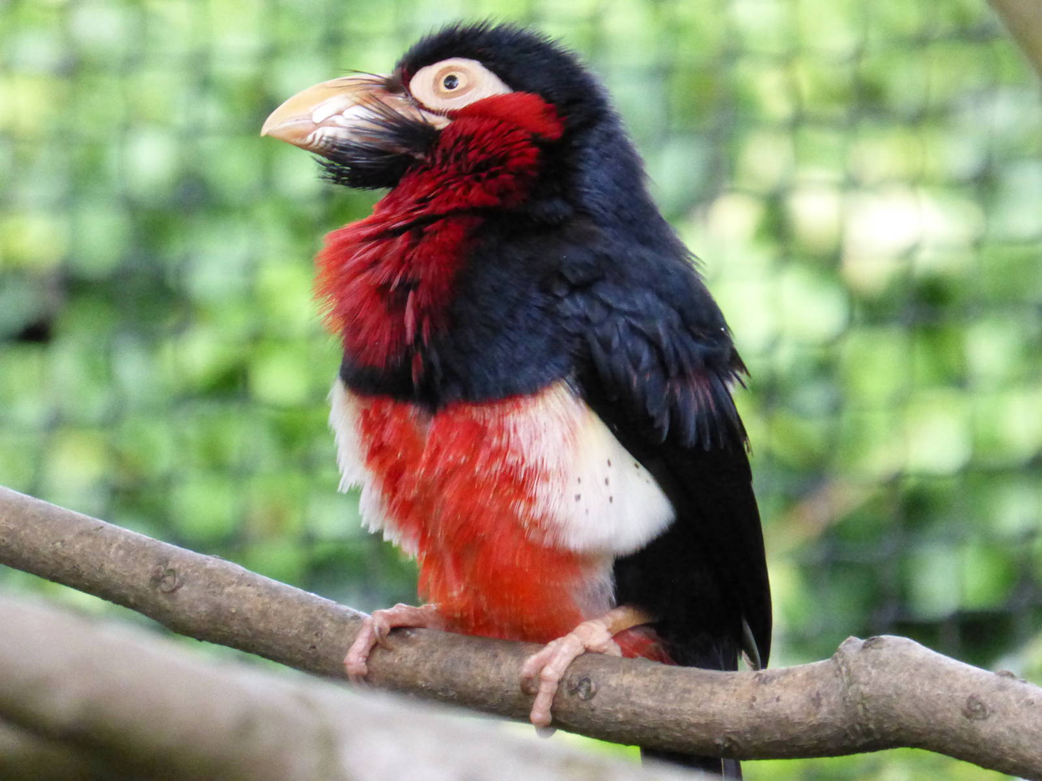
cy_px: 390
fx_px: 15111
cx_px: 521
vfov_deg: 3.0
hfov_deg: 3.9
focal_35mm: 502
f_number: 6.3
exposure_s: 1/30
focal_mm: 81.7
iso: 1600
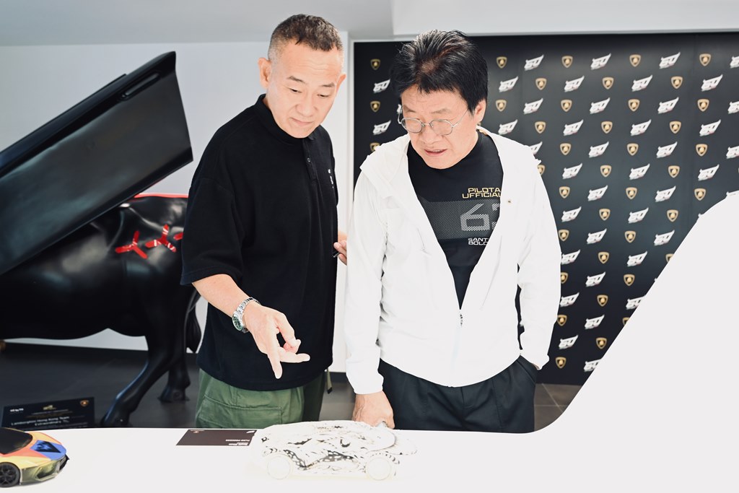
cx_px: 370
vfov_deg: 44.3
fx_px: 606
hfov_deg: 62.8
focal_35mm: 30
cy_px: 246
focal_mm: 29.5
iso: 640
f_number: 4
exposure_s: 1/50
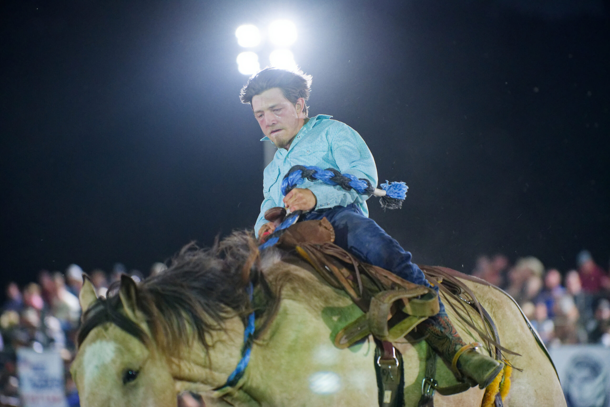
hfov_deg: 10.8
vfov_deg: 7.2
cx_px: 305
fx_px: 3219
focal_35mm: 190
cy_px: 204
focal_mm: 190
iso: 7200
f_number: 2.8
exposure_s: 1/500
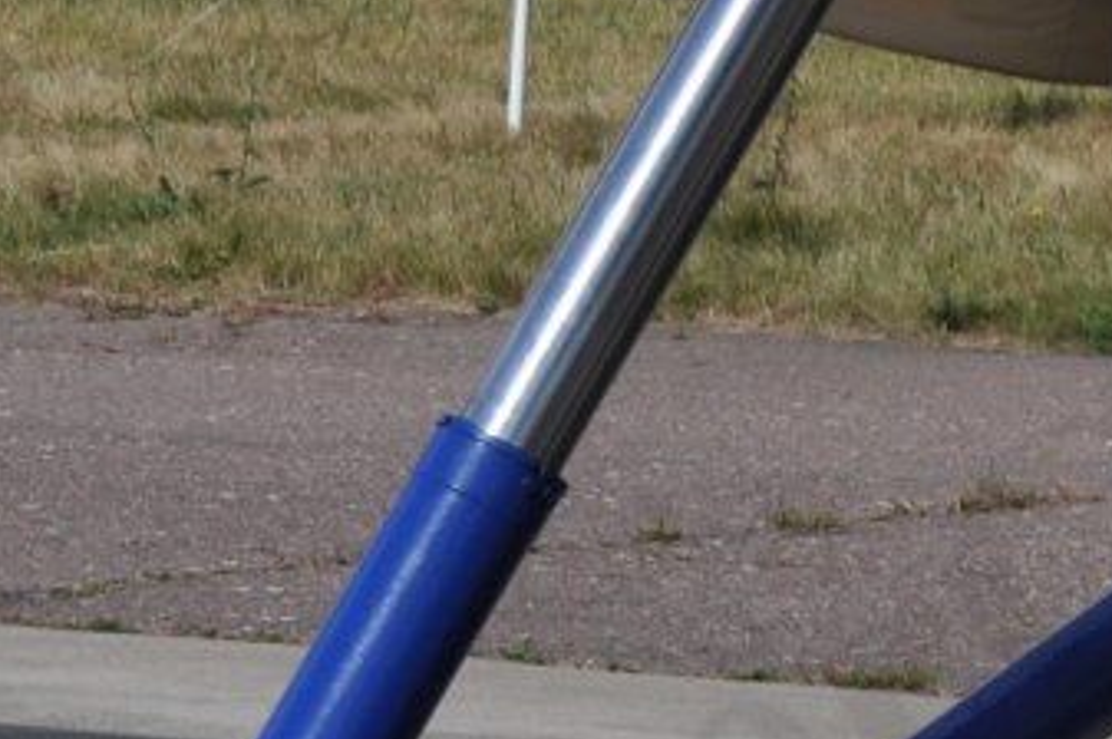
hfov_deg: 4.5
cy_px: 211
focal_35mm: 456
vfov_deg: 3.0
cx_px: 1656
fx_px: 14071
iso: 200
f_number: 8
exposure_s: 1/1000
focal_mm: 50
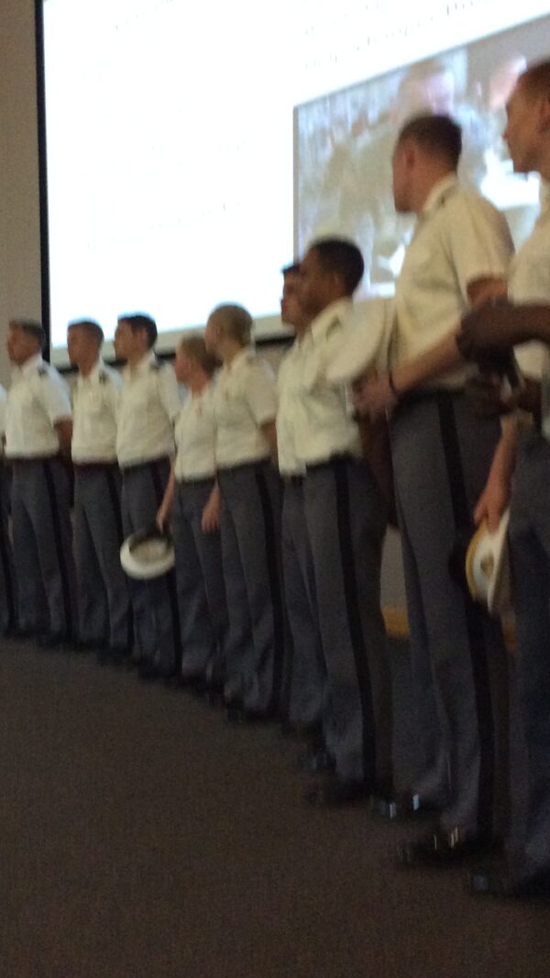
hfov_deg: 25.3
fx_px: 1219
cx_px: 176
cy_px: 490
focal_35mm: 47
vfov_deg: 43.7
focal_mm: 3.3
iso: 320
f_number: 2.4
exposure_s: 1/24
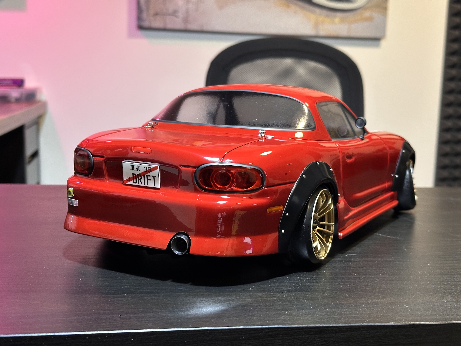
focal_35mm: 48
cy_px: 173
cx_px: 230
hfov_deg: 39.7
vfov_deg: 30.3
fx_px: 639
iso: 200
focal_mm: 6.86
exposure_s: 1/33
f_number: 1.78
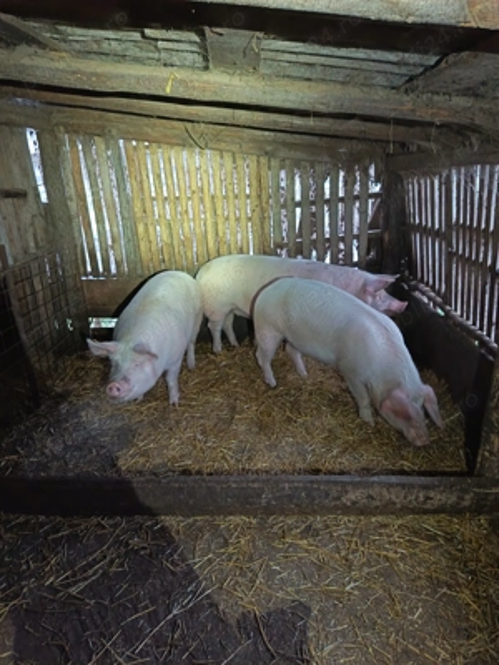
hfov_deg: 56.8
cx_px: 250
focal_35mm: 24
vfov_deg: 71.6
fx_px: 461
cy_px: 332
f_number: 1.75
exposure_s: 1/20
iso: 5948
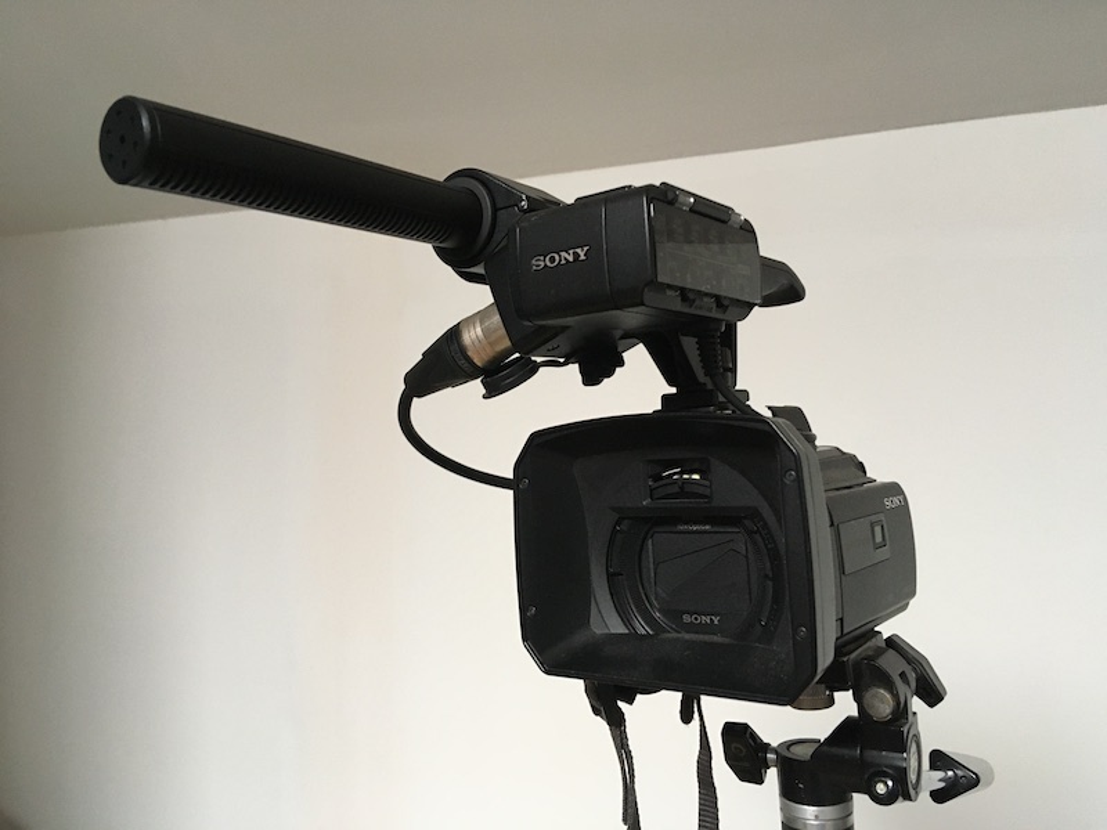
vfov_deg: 48.2
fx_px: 927
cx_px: 554
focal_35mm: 29
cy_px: 415
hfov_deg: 61.7
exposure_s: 1/33
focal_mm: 4.15
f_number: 2.2
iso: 160
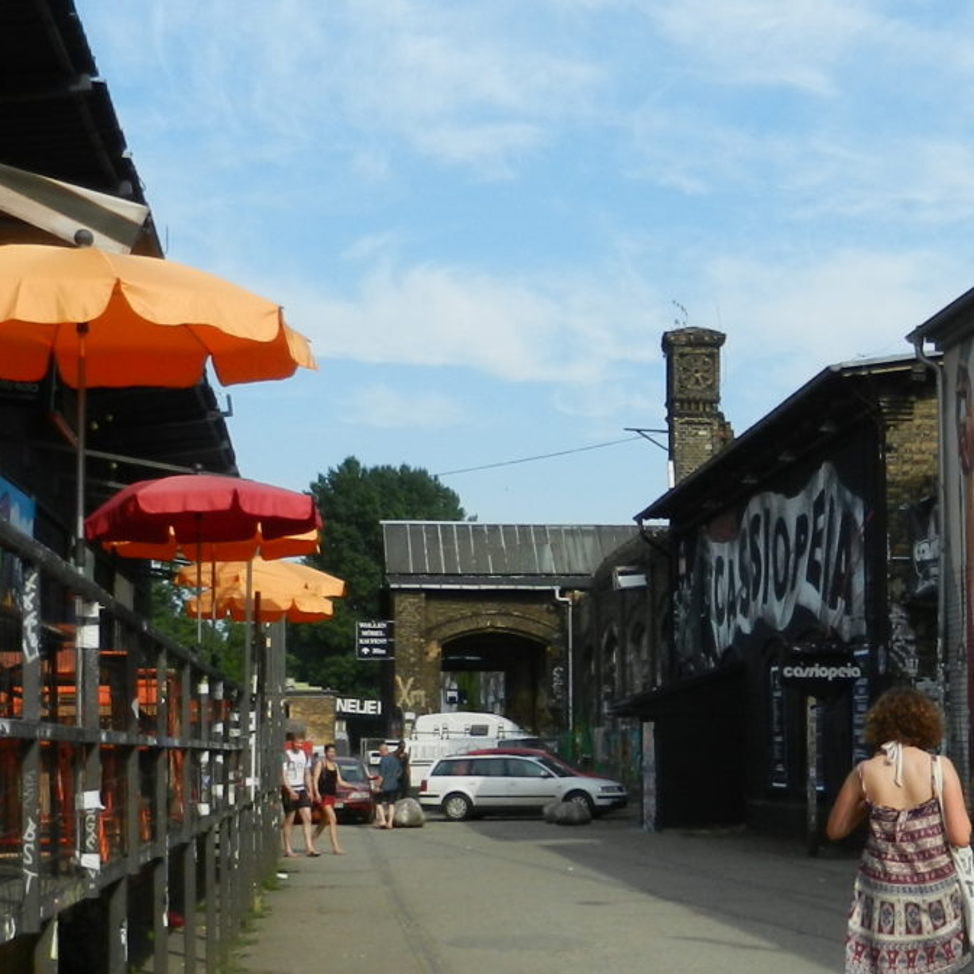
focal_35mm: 63
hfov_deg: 27.1
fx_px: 2006
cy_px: 706
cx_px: 677
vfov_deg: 27.0
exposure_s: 1/1250
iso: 160
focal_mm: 4.5
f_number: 3.5
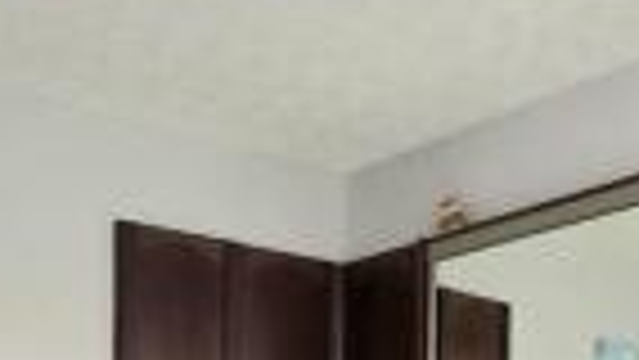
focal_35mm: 58
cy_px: 488
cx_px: 376
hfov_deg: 35.9
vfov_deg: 19.0
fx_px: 983
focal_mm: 2.2
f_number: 2.2
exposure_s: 1/50.3
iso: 64
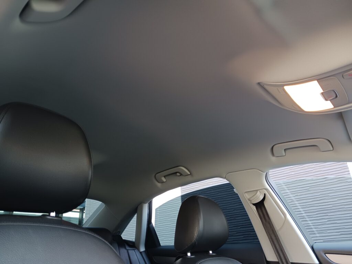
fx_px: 275
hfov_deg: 65.3
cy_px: 132
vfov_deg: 51.4
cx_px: 176
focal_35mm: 27
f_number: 1.8
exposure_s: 1/30
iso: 200
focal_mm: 4
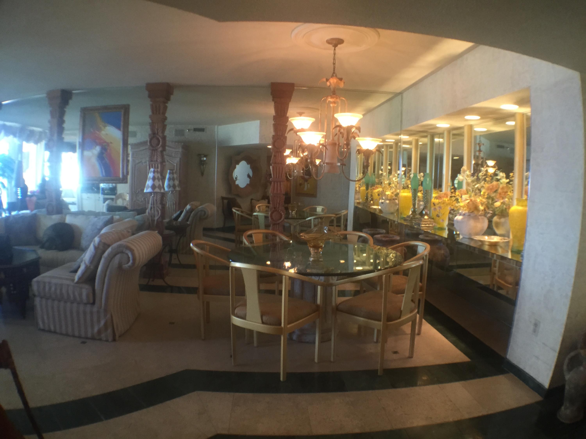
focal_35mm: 29
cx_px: 293
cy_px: 220
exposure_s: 1/30
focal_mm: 4.15
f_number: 2.2
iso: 160
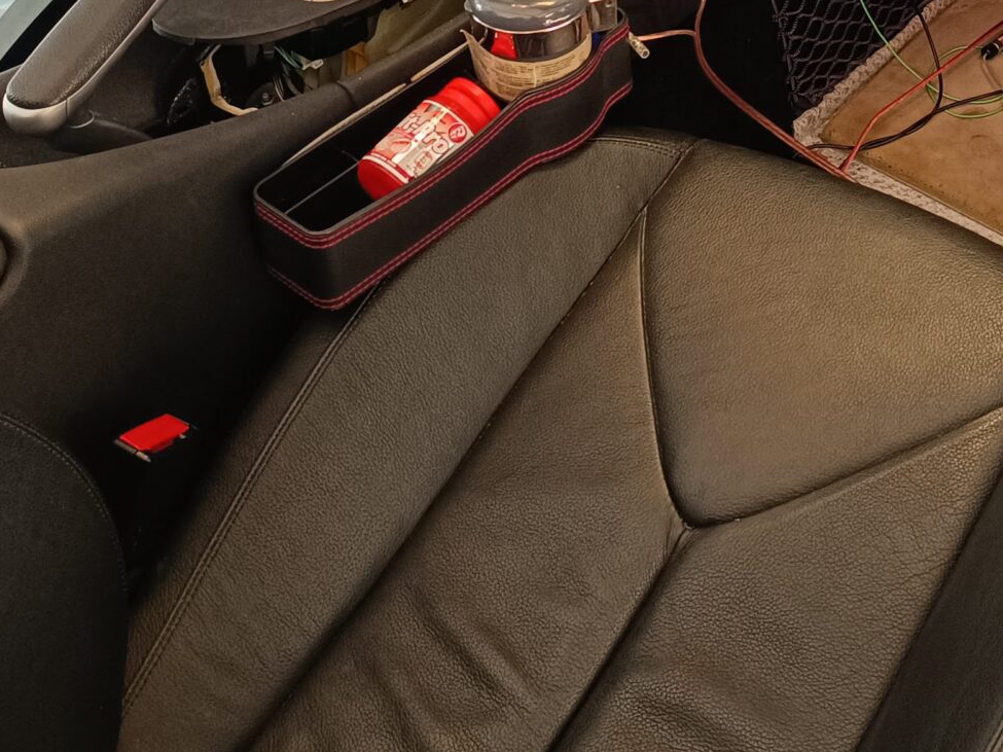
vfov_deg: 21.5
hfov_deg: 29.7
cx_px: 858
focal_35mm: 63
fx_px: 1825
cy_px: -164
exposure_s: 1/50.1
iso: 484
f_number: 1.88
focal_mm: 5.59
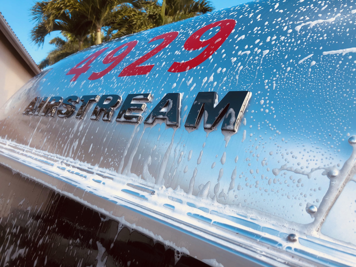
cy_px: 134
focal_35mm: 28
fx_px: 288
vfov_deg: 49.7
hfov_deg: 63.4
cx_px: 178
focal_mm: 3.99
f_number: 1.8
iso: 20
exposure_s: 1/917
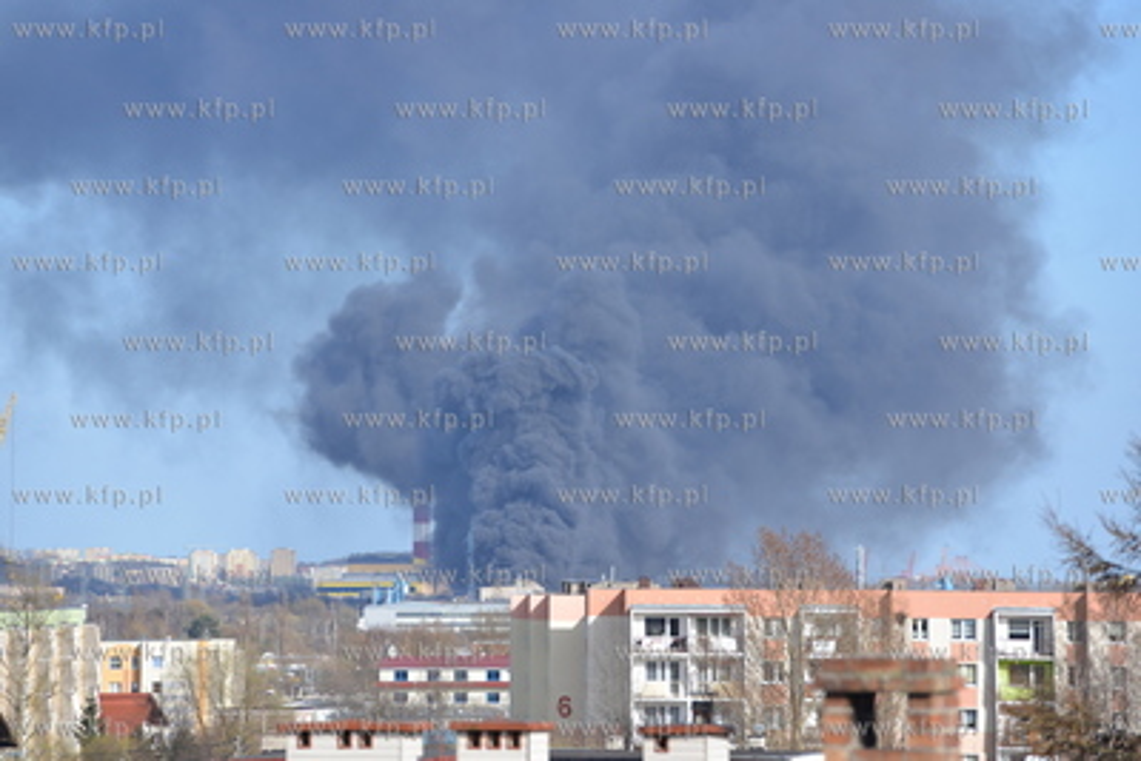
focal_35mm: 200
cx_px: 570
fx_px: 6341
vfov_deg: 6.9
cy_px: 380
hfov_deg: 10.3
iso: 400
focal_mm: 200
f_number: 5.6
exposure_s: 1/1600
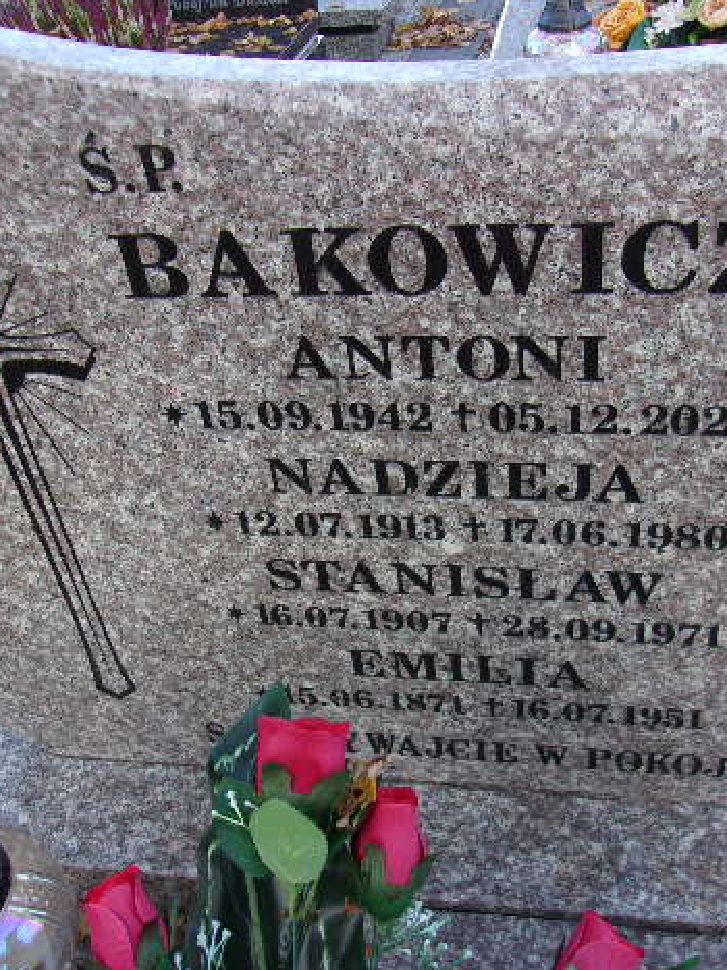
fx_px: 1037
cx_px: 411
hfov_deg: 38.6
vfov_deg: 50.1
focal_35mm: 37
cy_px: 478
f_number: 3
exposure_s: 1/56
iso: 80
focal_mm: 4.9
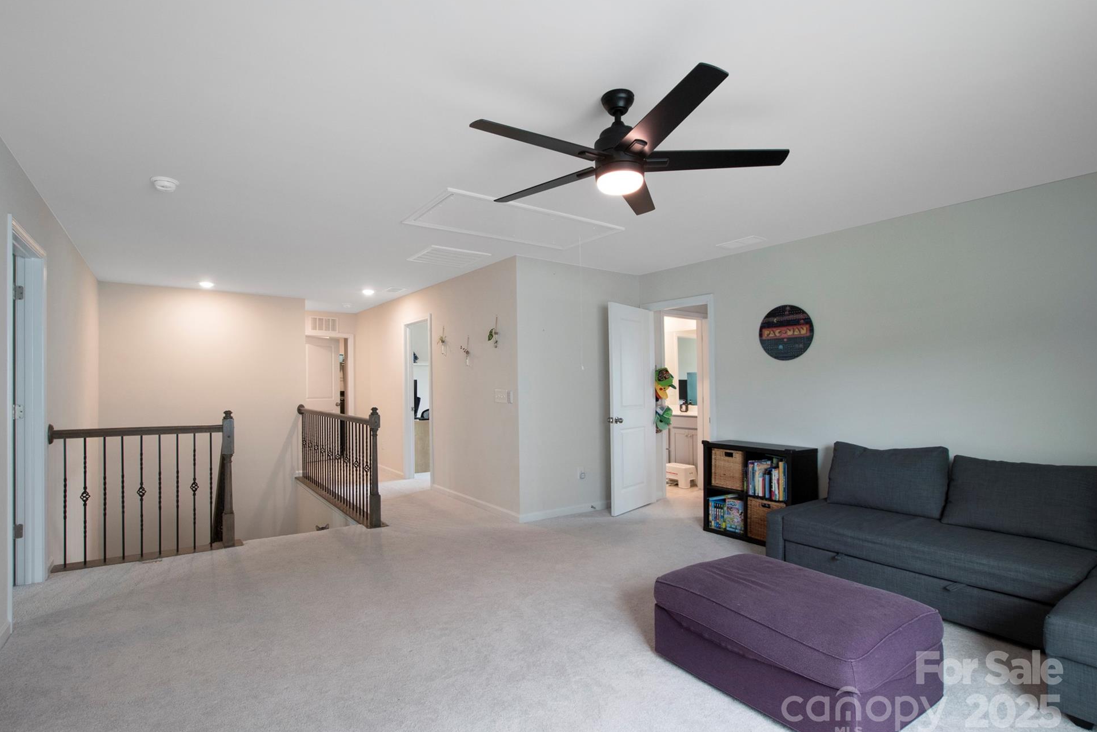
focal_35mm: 16
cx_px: 519
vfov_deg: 73.7
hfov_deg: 96.6
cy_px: 369
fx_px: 488
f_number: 5
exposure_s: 1/20
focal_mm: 10
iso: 640
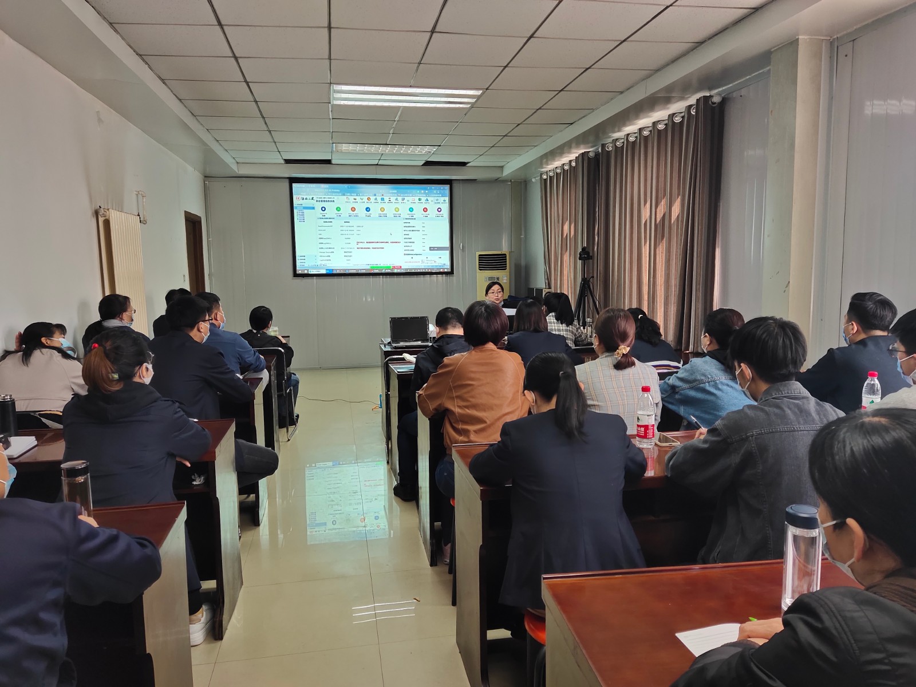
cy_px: 344
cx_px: 458
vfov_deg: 39.7
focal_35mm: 36
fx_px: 953
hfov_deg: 51.4
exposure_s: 1/100
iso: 826
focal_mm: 4.74
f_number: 1.79
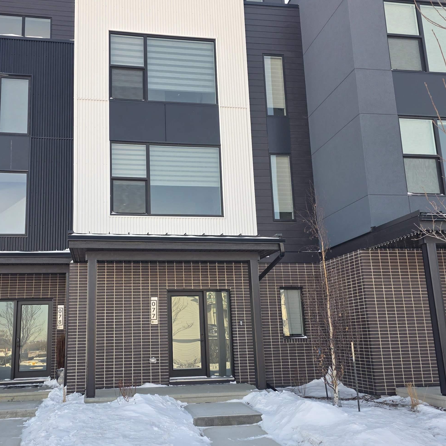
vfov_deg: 51.0
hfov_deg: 50.6
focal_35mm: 32
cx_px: 166
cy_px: 243
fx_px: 466
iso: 25
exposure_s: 1/359
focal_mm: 6.3
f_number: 1.7
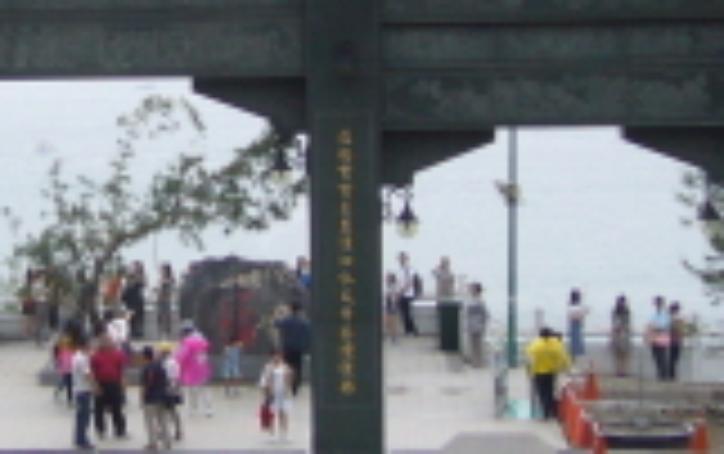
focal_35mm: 148
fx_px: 2923
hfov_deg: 14.0
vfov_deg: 8.8
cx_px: 112
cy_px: 20
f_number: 3.2
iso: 80
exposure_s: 1/320
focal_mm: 7.5
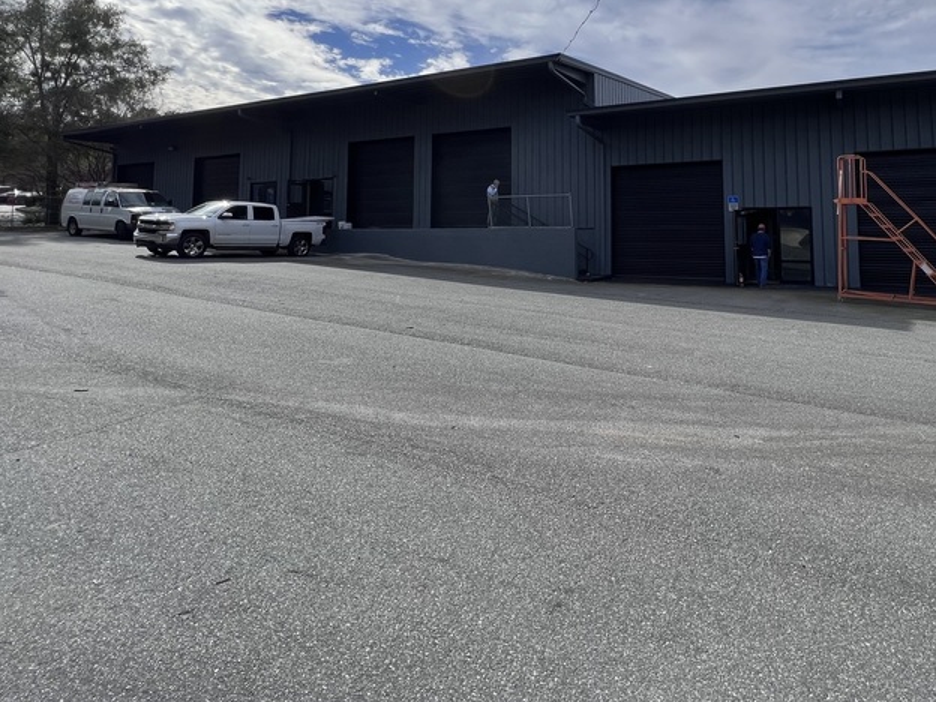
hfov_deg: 80.5
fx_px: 541
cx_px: 576
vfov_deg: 62.3
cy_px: 177
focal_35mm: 20
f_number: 1.8
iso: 32
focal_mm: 1.57
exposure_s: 1/2538
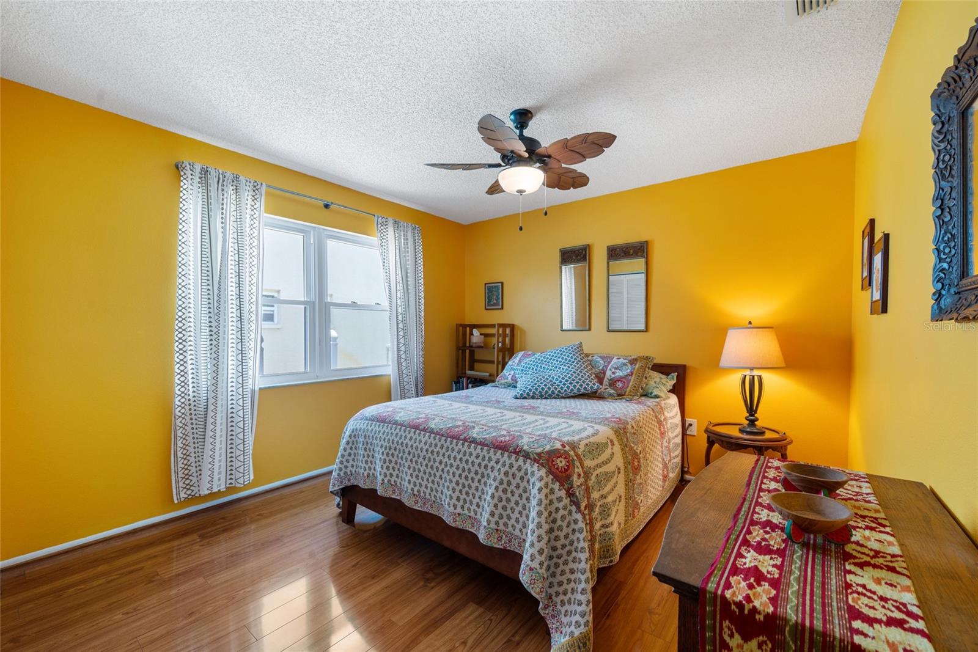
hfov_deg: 104.2
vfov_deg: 81.2
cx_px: 489
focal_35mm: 14
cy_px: 326
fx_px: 380
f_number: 9
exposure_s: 1
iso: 250
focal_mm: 14
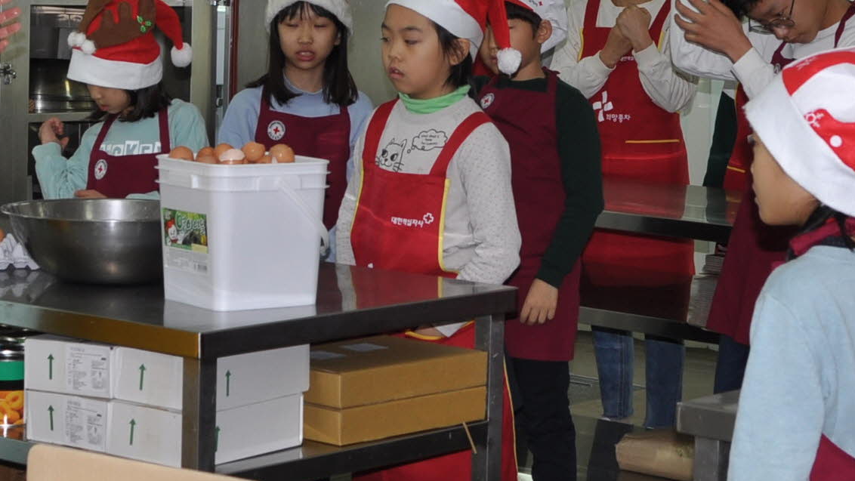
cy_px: 124
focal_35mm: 107
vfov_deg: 11.3
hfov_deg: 20.0
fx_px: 2426
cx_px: 477
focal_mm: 24
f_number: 5.6
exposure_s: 1/125
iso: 200
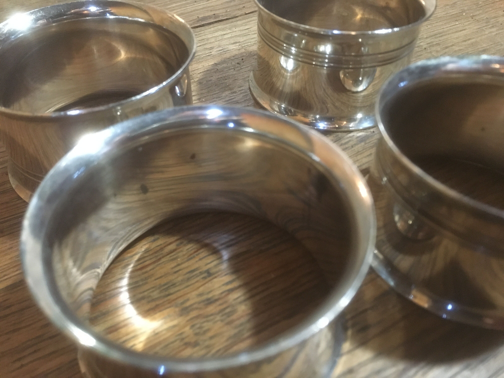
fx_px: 422
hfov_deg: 61.7
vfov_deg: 48.2
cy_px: 189
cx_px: 252
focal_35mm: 29
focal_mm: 4.15
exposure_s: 1/15
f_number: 2.2
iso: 320
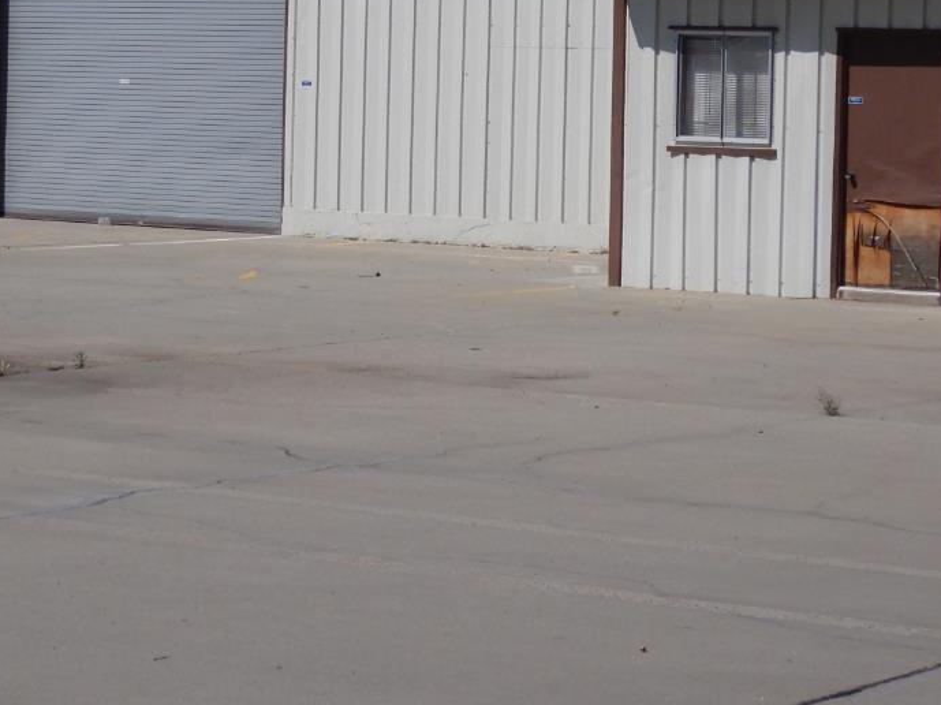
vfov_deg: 12.1
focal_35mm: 122
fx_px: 3315
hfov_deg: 16.2
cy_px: 162
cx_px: 444
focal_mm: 10.1
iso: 125
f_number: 8.8
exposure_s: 1/800
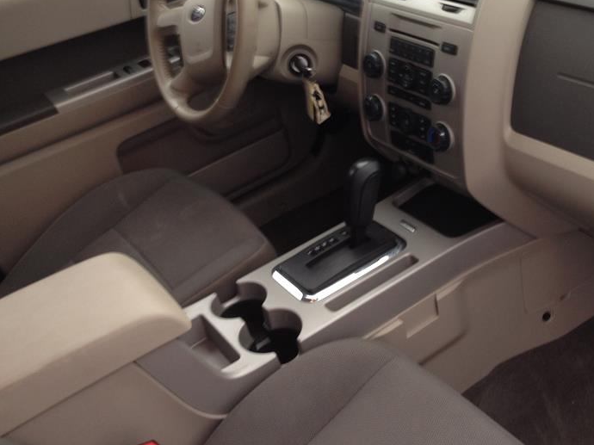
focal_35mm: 49
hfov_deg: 38.8
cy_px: 142
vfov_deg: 29.4
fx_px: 841
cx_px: 357
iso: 50
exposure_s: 1/20
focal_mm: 4.13
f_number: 2.4
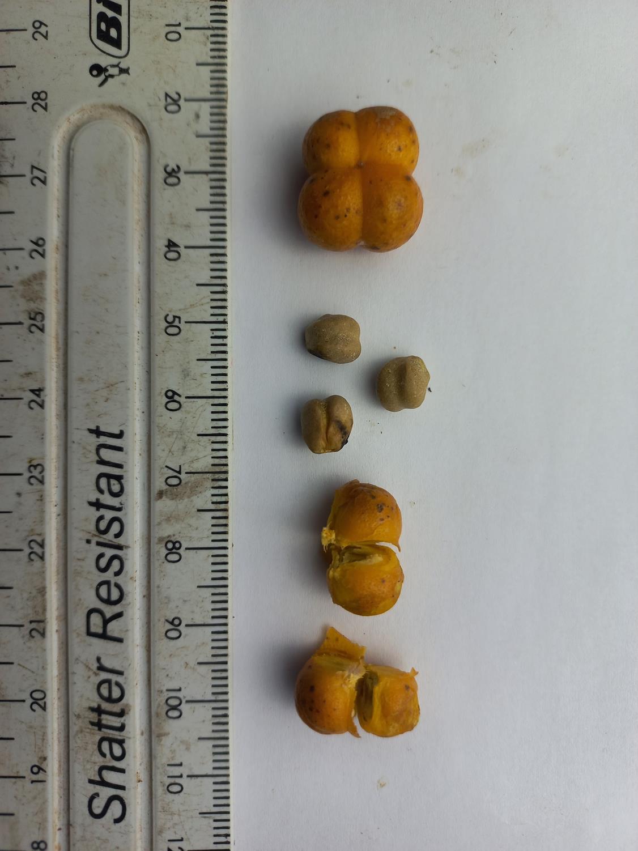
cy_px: 426
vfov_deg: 69.4
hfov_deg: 54.9
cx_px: 319
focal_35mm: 25
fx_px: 615
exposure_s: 1/100
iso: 40
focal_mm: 4.6
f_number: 1.8
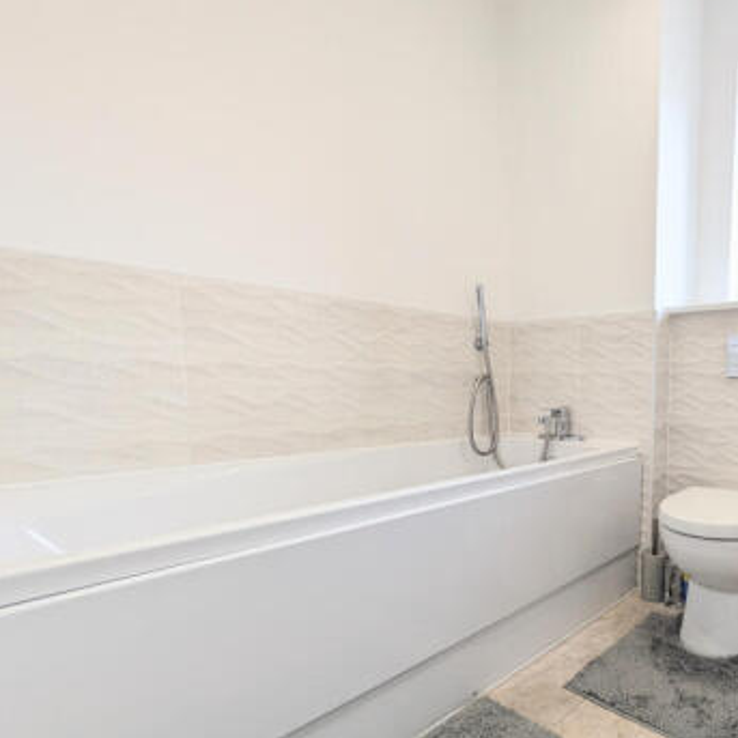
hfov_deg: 65.7
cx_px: 590
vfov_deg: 71.5
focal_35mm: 21
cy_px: 436
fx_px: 507
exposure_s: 1/50
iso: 61
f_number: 2.2
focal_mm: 1.83
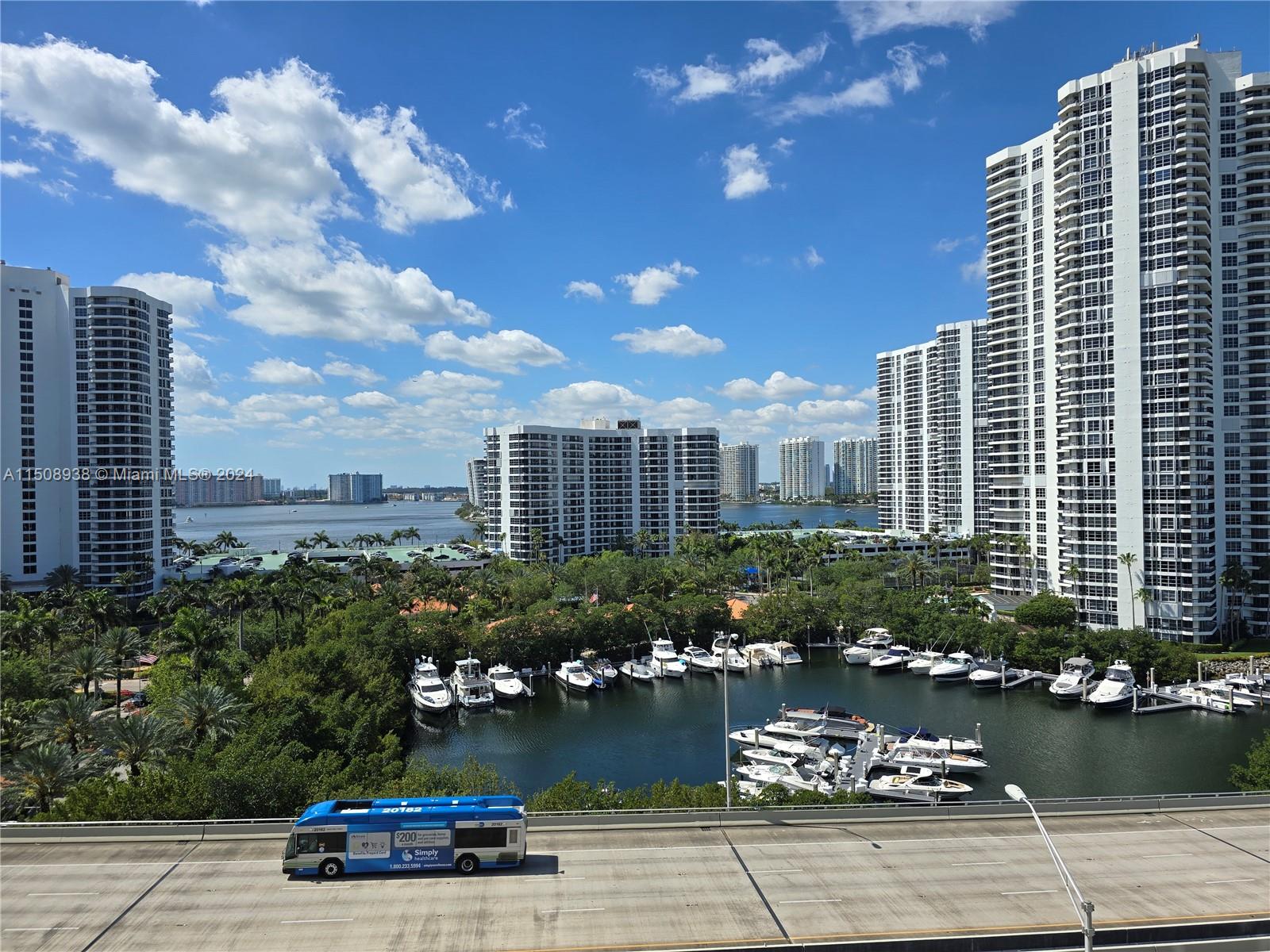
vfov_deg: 58.9
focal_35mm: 23
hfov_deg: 73.9
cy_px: 476
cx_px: 635
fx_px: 844
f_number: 1.7
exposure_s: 1/1255
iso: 12
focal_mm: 6.3
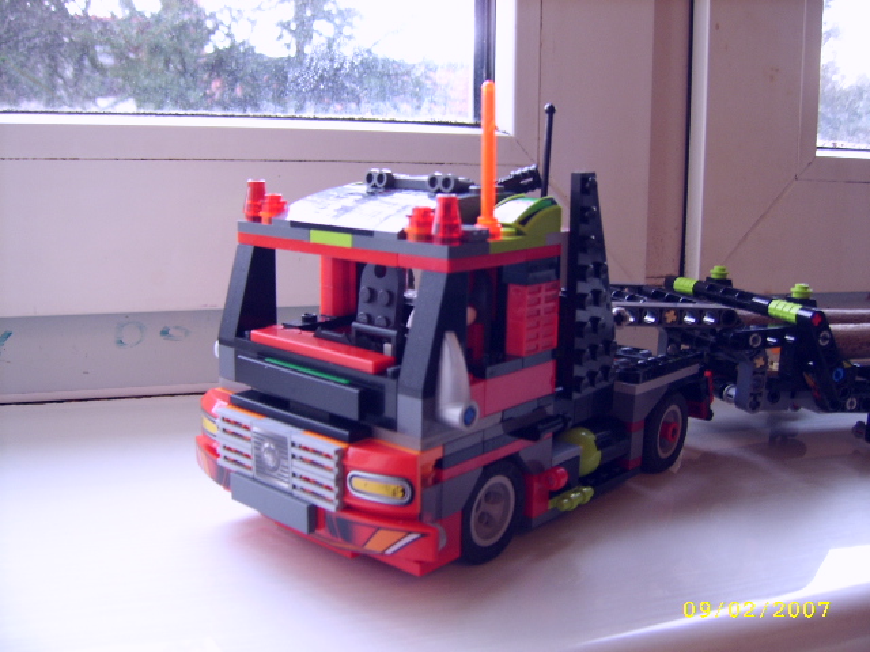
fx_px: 880
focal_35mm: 35
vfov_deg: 40.7
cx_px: 435
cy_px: 326
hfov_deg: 52.6
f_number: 2.8
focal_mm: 5.95
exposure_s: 1/3
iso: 100
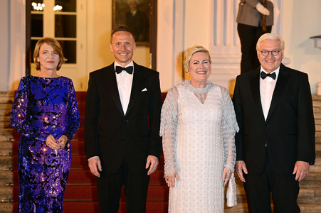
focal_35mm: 140
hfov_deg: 14.7
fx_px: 1247
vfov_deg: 9.8
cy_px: 106
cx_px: 160
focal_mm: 140
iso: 3200
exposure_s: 1/100
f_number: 5.6
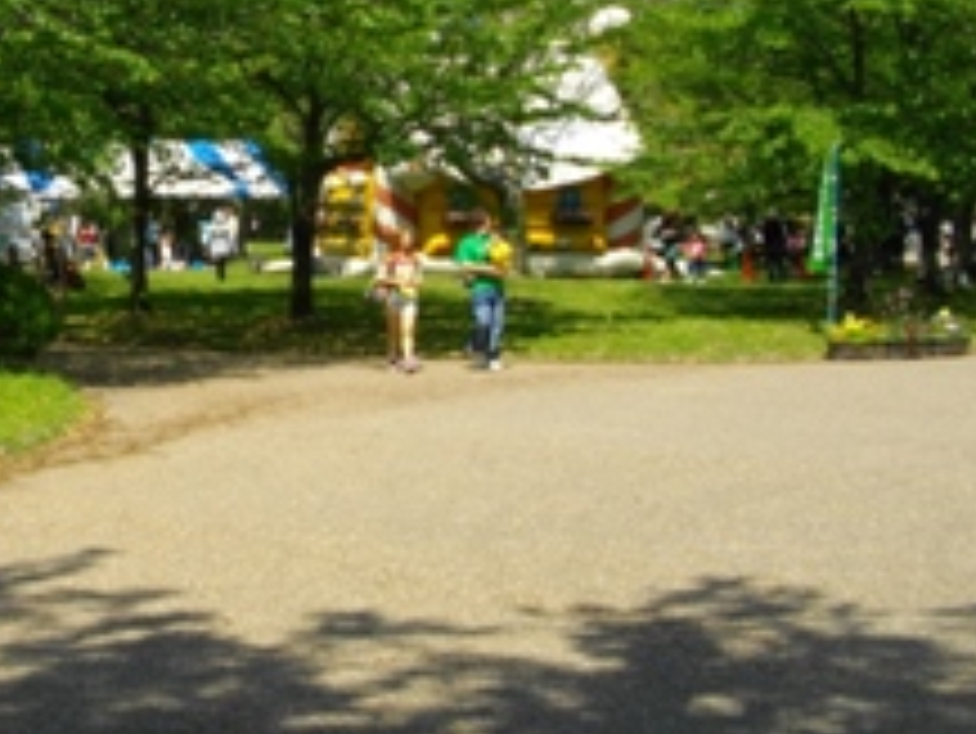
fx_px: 1862
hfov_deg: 28.6
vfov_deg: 22.0
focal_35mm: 66
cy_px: 135
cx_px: 166
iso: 100
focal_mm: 5.7
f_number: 5.5
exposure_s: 1/320
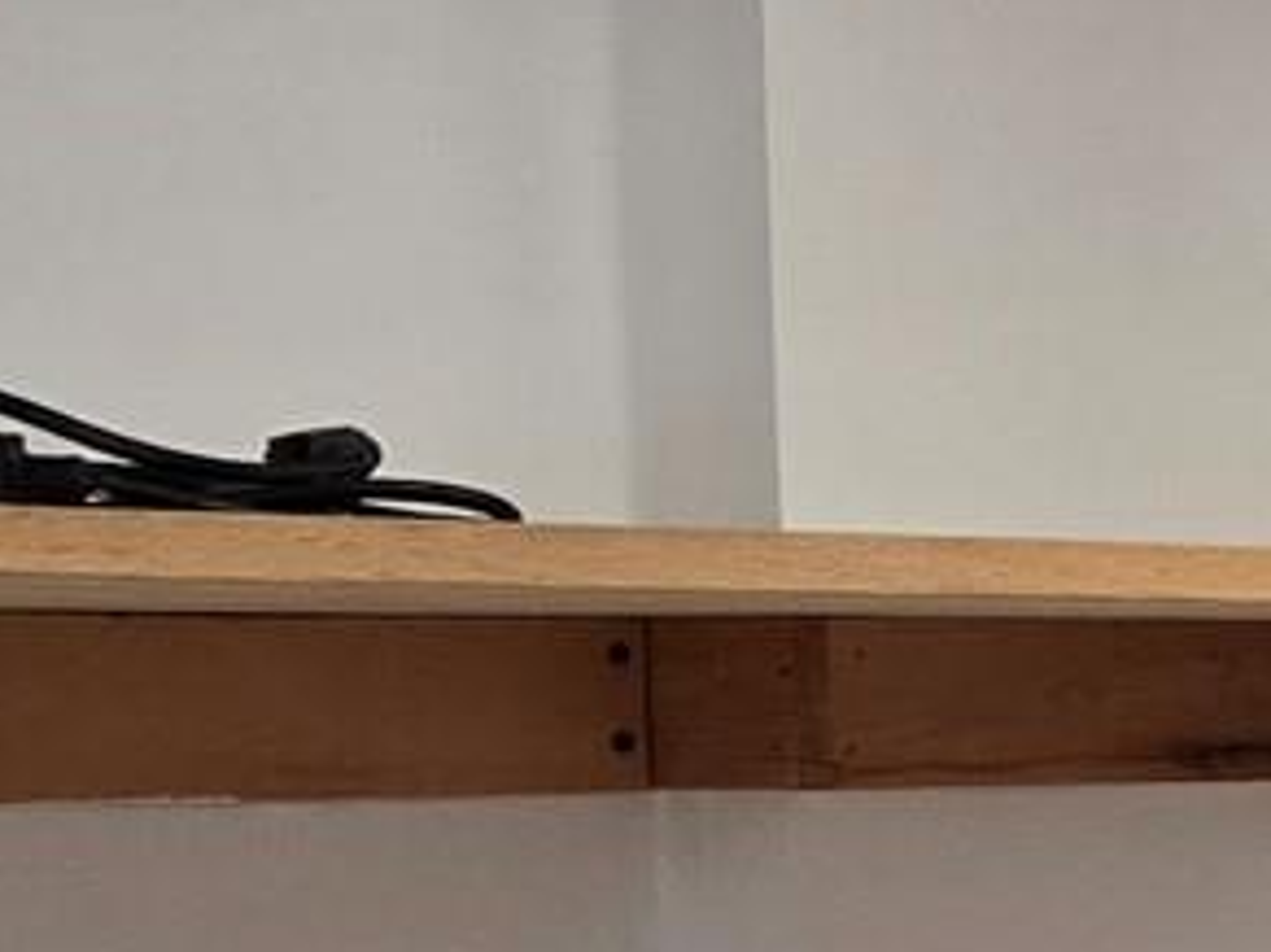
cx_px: 2197
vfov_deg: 8.9
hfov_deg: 11.4
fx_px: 5946
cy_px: 1485
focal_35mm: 162
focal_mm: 5.4
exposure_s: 1/120
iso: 125
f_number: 1.8
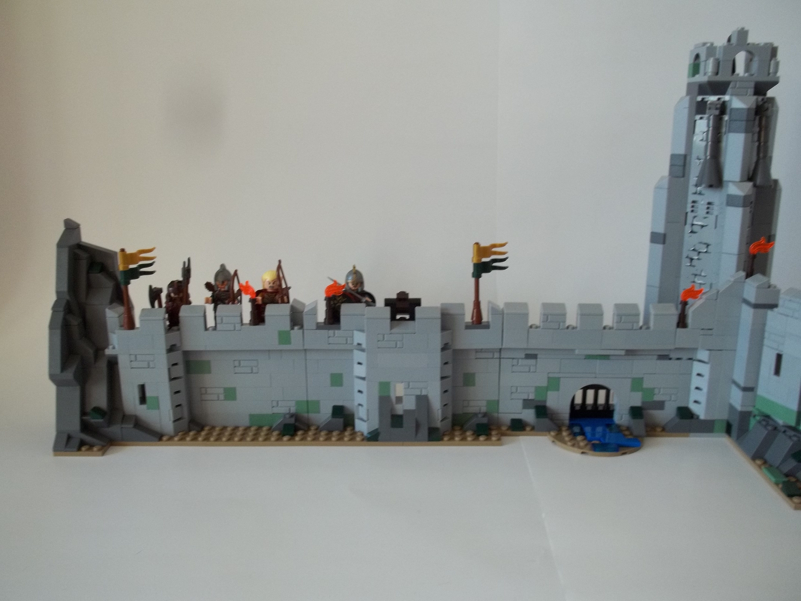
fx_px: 764
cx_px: 400
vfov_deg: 42.9
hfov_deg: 55.4
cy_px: 300
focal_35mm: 33
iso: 133
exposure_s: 1/30
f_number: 3.3
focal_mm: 5.9
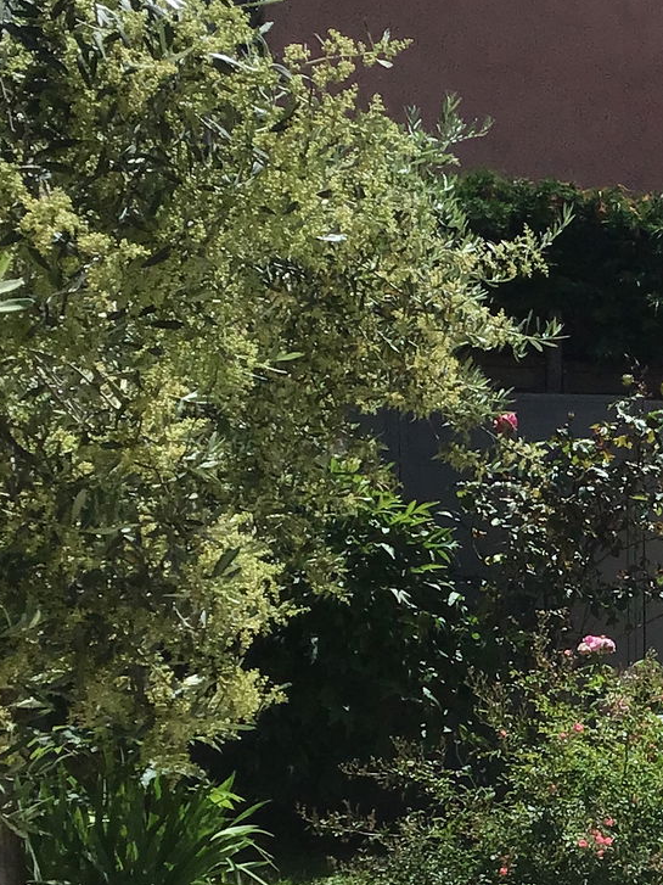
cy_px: 690
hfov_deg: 15.6
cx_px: 817
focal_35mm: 91
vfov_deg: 21.3
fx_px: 2325
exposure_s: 1/2146
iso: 25
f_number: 2.4
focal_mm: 3.3
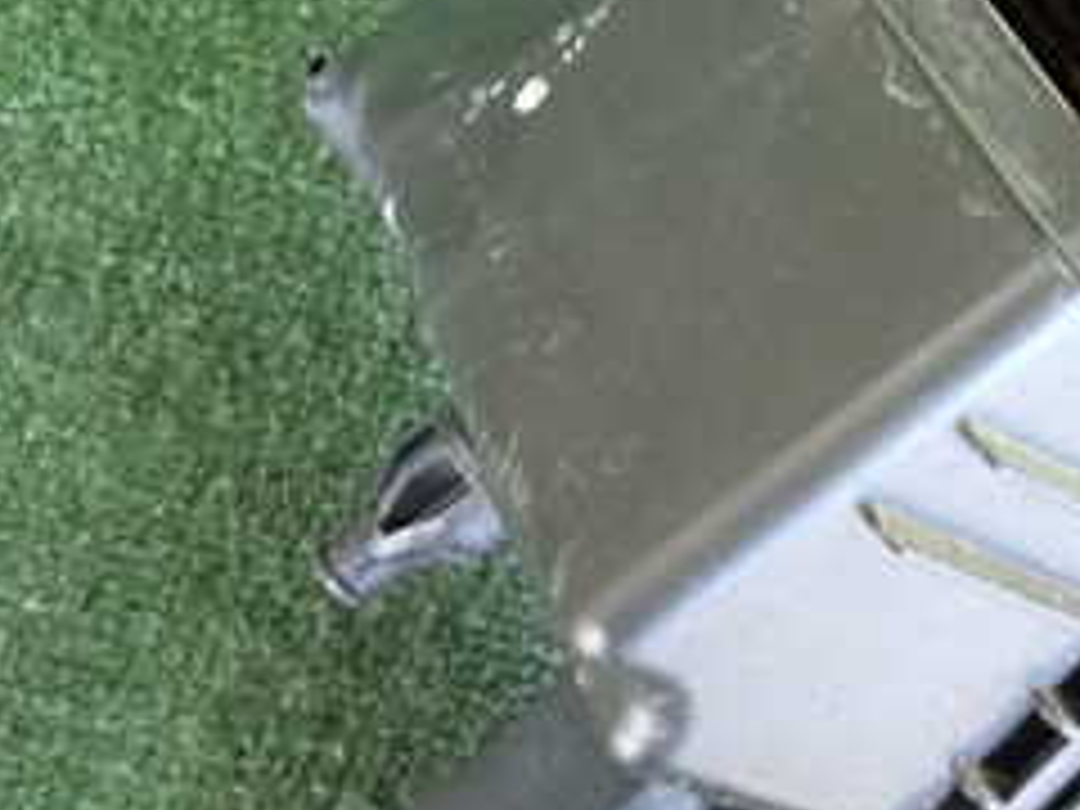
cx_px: 1296
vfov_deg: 18.2
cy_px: 112
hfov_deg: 22.5
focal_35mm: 80
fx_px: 2496
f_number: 2.4
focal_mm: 5.79
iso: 1250
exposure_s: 1/125
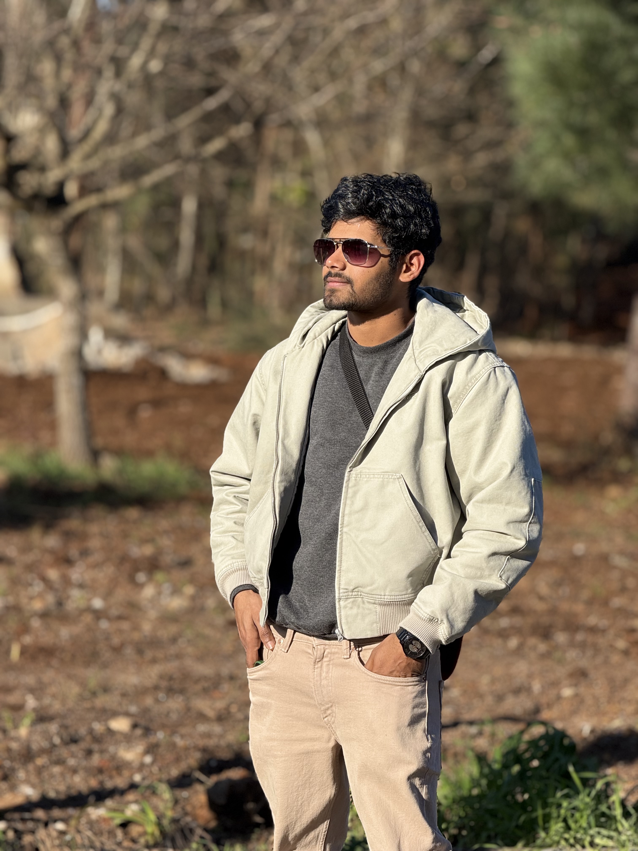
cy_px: 426
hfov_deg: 12.3
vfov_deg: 16.4
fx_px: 2949
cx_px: 319
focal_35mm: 120
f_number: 2.8
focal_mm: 15.66
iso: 50
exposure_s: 1/938
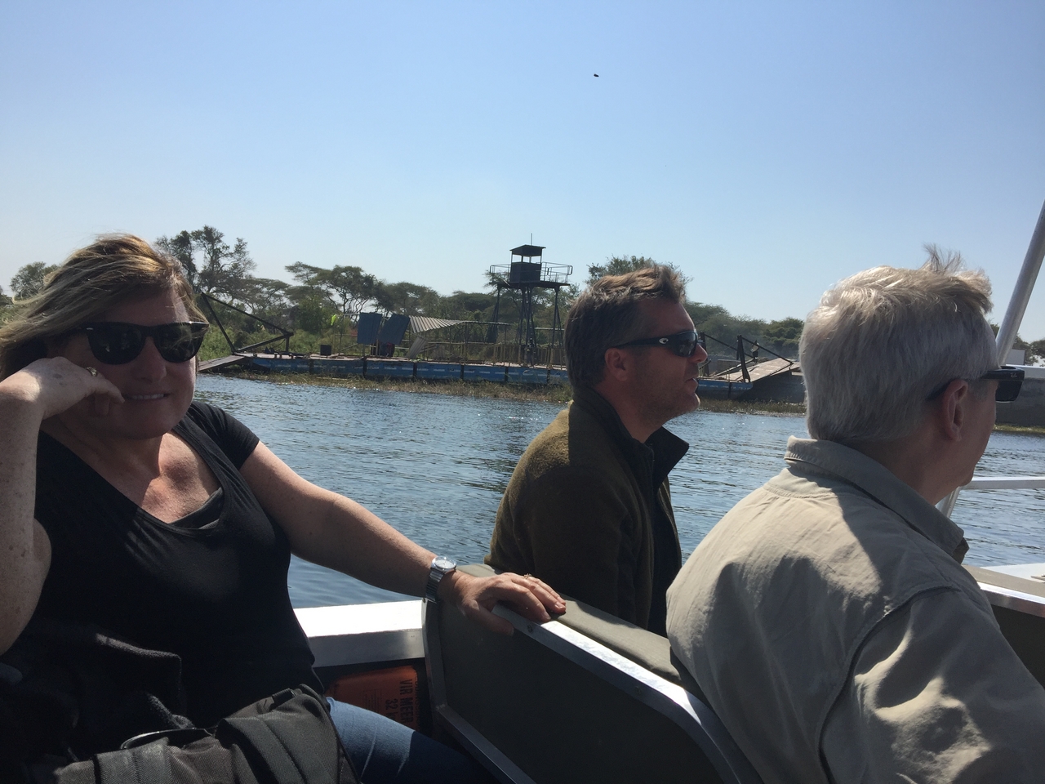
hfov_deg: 61.7
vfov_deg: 48.2
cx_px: 522
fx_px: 875
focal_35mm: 29
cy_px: 392
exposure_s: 1/2825
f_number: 2.2
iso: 32
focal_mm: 4.15
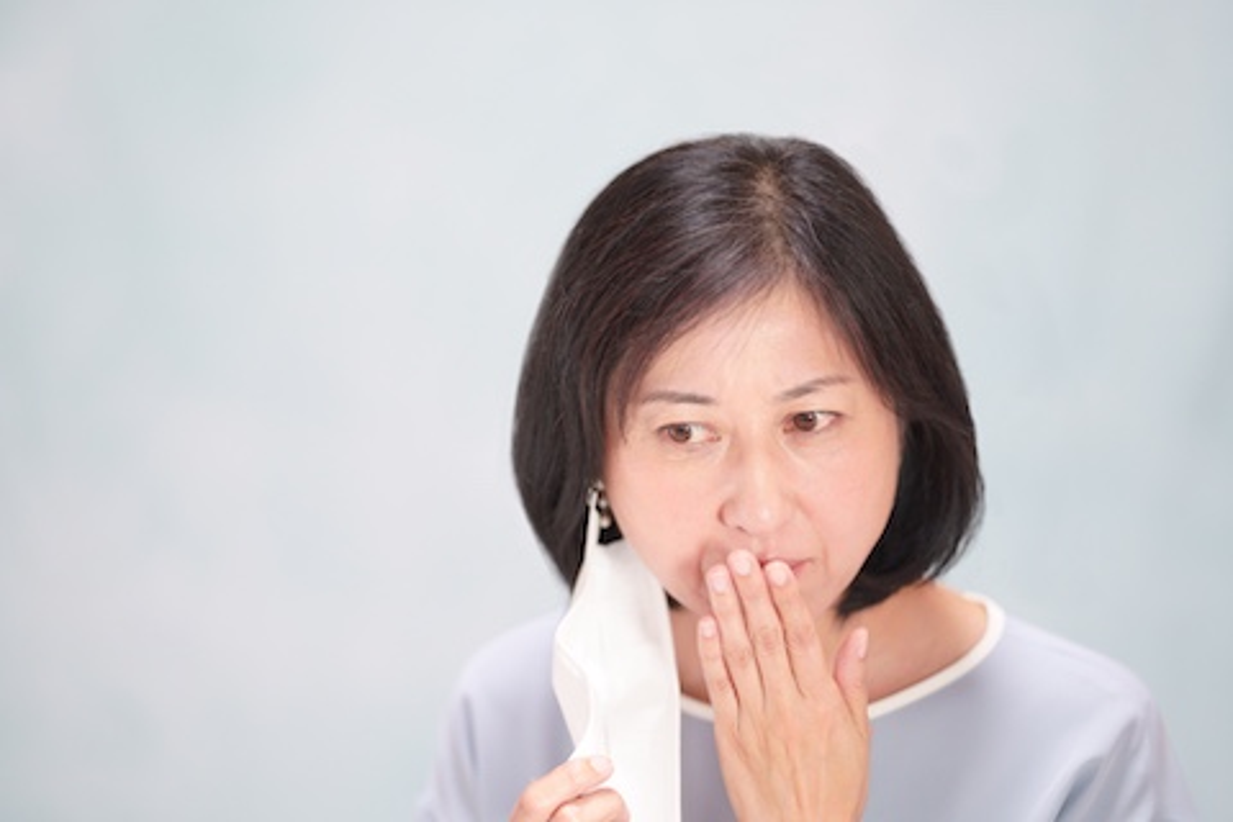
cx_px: 616
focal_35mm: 135
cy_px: 411
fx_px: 4623
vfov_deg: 10.2
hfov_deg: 15.2
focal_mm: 135
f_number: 1.8
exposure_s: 1/160
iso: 1000
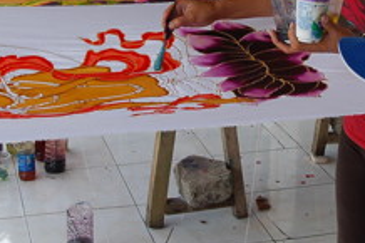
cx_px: 239
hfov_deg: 22.3
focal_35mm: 91
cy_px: 45
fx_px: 922
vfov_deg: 14.9
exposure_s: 1/100
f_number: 5
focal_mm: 24
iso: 200
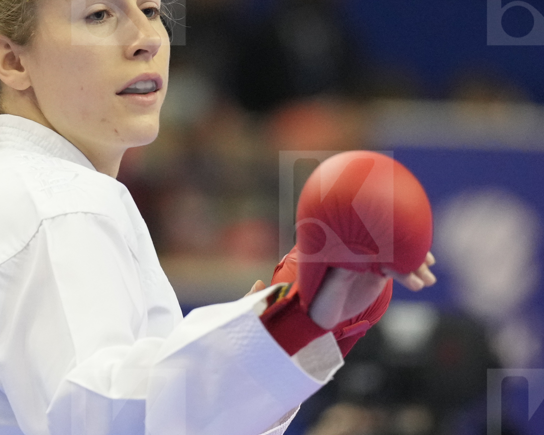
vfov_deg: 2.4
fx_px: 10463
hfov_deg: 3.0
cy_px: 207
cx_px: 129
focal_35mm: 650
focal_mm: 200
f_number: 2.8
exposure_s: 1/1000
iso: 4000
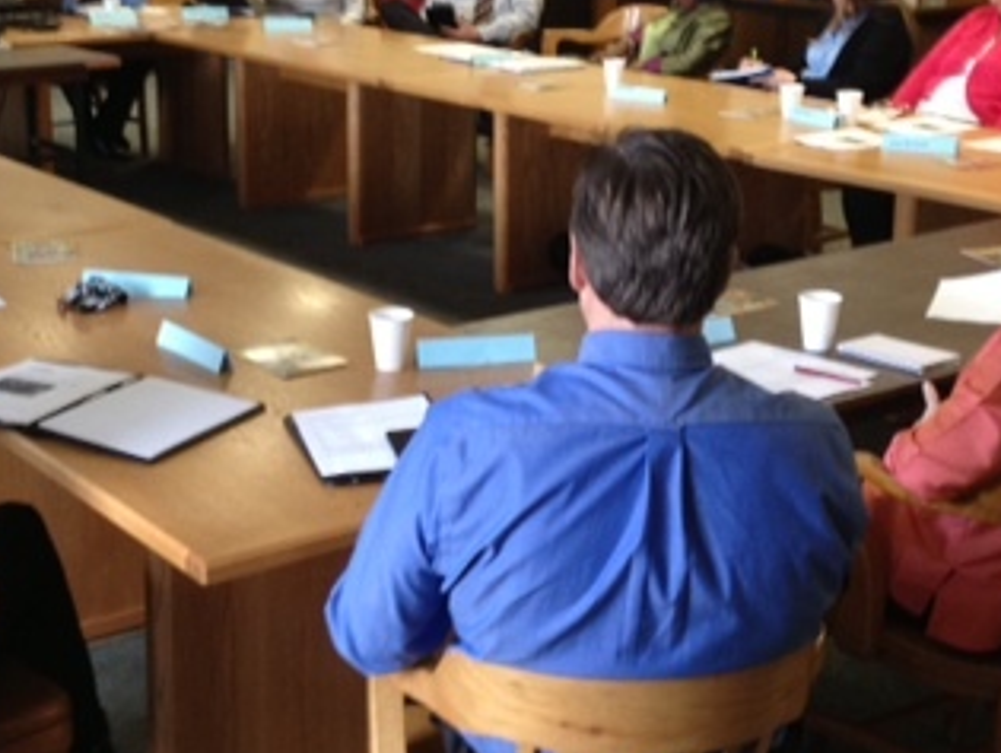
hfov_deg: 27.4
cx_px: 464
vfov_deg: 20.7
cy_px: 280
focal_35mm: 71
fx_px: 2055
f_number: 2.4
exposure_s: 1/20
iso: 100
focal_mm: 4.28
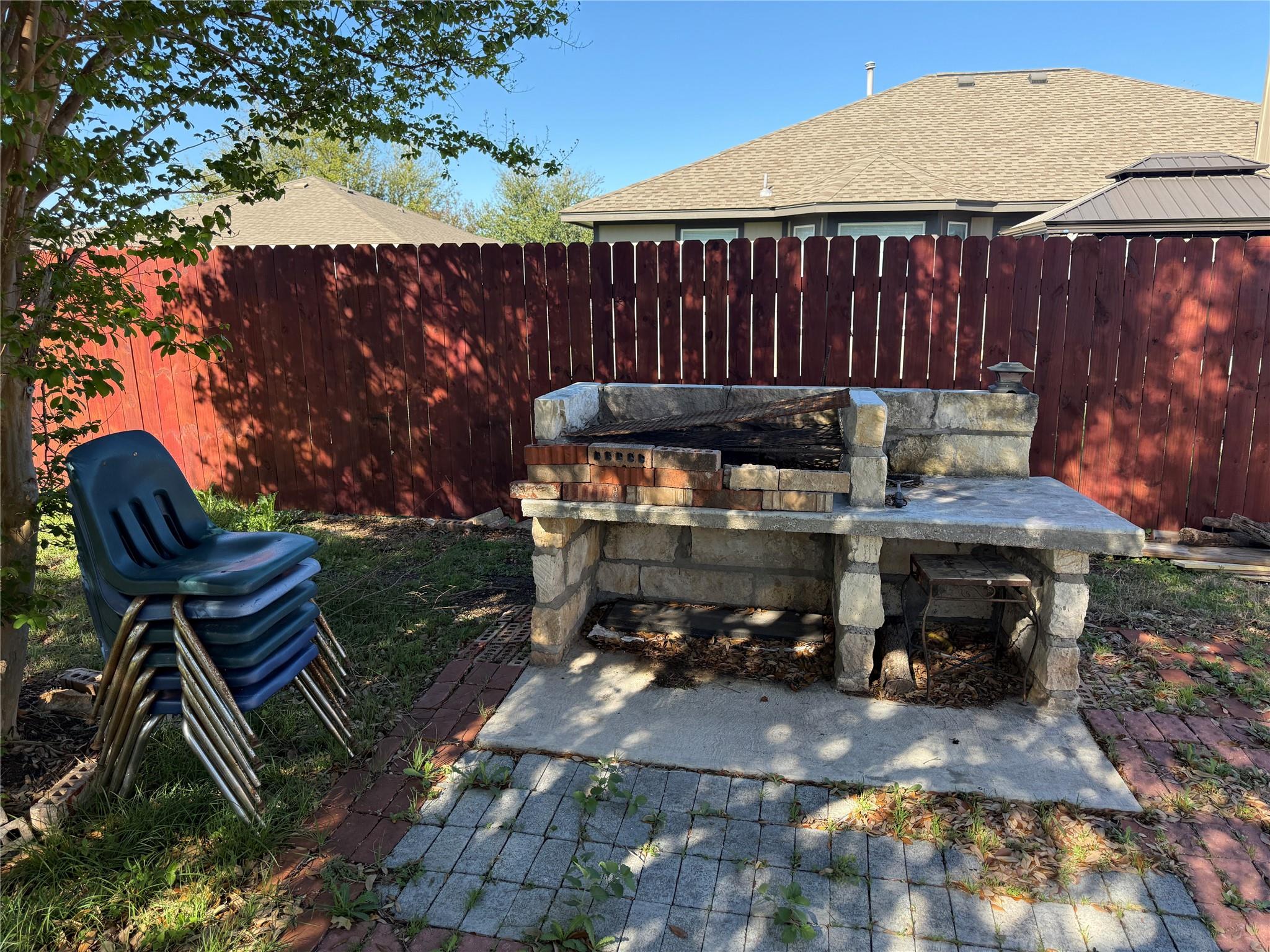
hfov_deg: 71.6
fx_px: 881
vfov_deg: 56.8
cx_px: 635
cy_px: 476
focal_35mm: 24
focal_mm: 6.76
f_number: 1.78
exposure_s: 1/1230
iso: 100
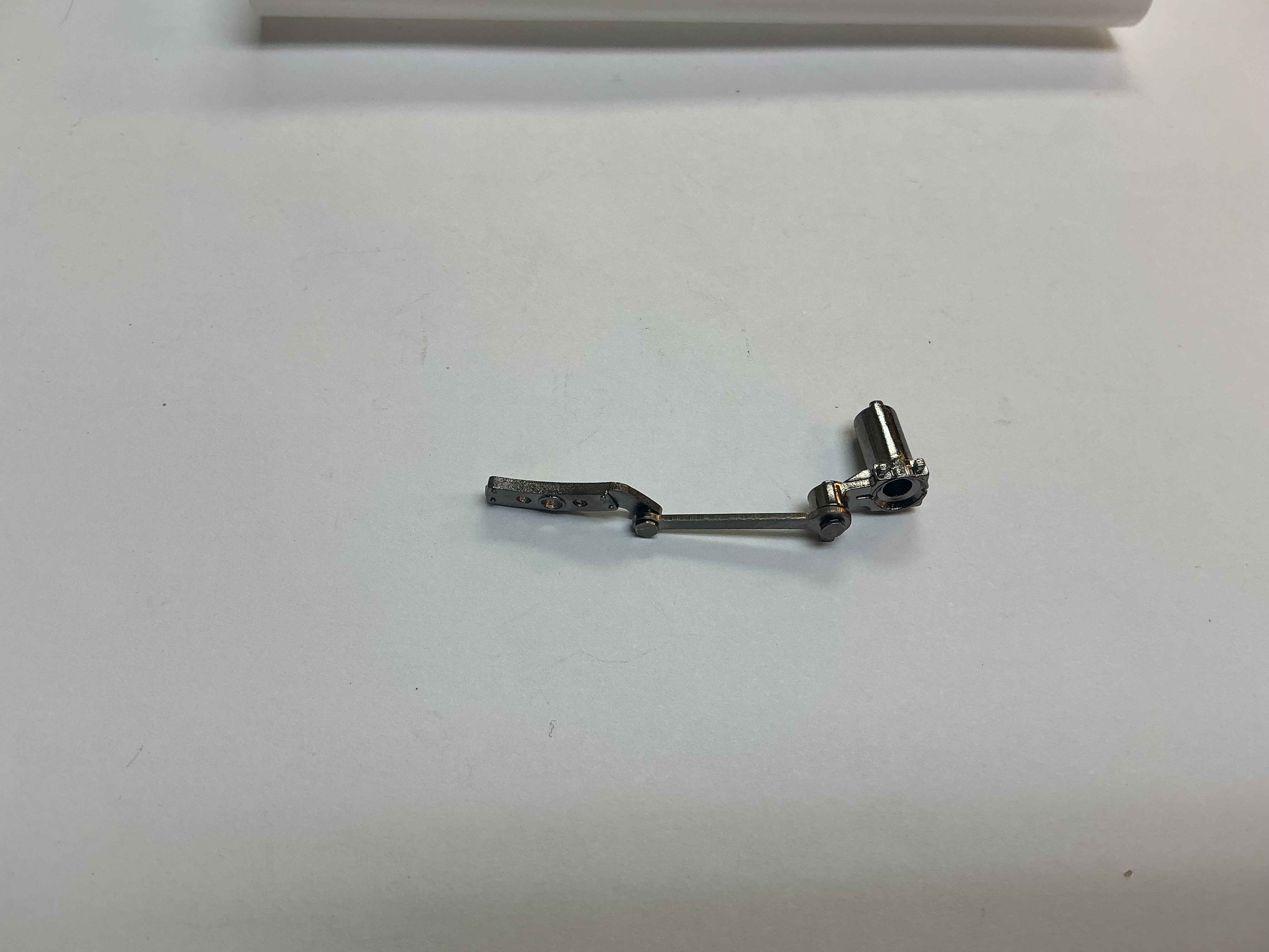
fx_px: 1063
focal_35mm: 29
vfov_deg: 48.2
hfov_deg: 61.7
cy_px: 476
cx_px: 634
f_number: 1.8
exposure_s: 1/120
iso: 20
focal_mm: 3
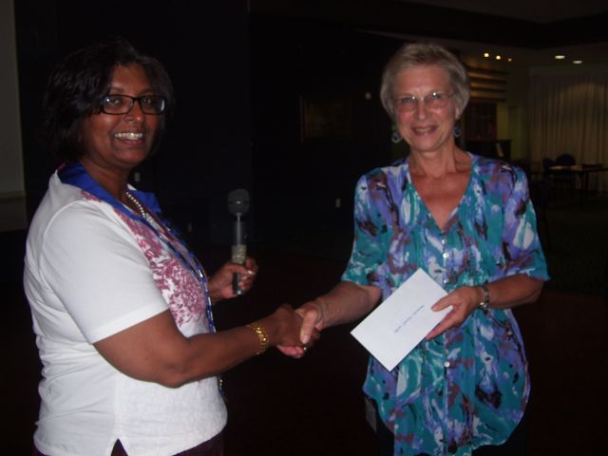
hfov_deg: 51.4
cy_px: 228
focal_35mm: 36
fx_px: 632
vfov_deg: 39.7
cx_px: 304
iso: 80
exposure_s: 1/60
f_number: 2.7
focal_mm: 6
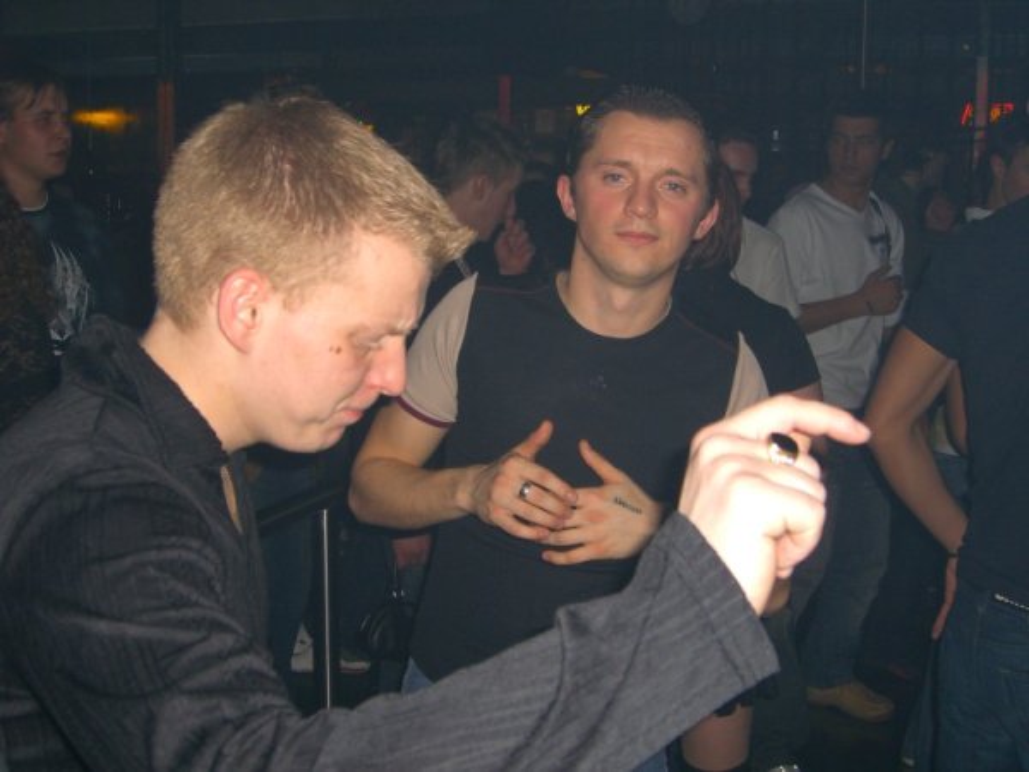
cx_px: 514
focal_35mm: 46
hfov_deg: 41.2
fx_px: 1367
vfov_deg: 31.5
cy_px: 386
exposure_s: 1/60
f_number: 3.1
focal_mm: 9.5
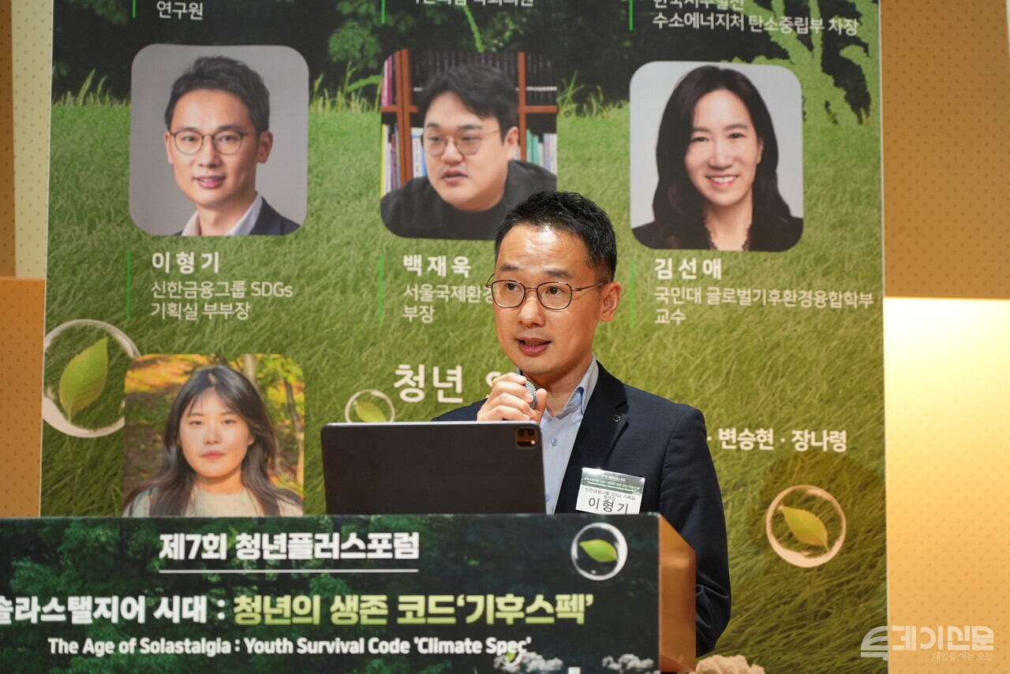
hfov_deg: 19.4
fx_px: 2947
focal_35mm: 105
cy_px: 337
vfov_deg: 13.1
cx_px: 505
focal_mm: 105
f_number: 4
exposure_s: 1/80
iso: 1000
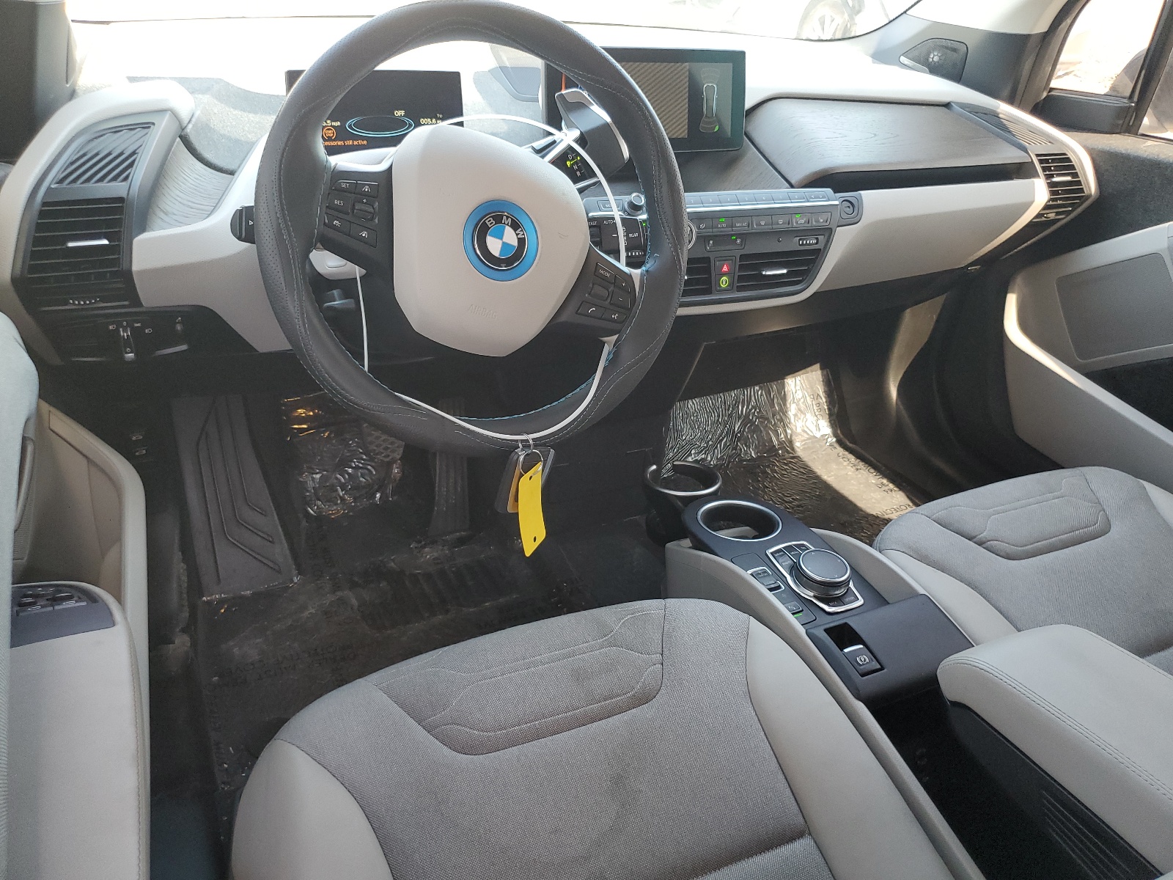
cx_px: 586
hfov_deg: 67.3
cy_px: 440
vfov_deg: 53.1
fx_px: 881
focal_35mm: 26
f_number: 1.5
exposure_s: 1/120
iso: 93
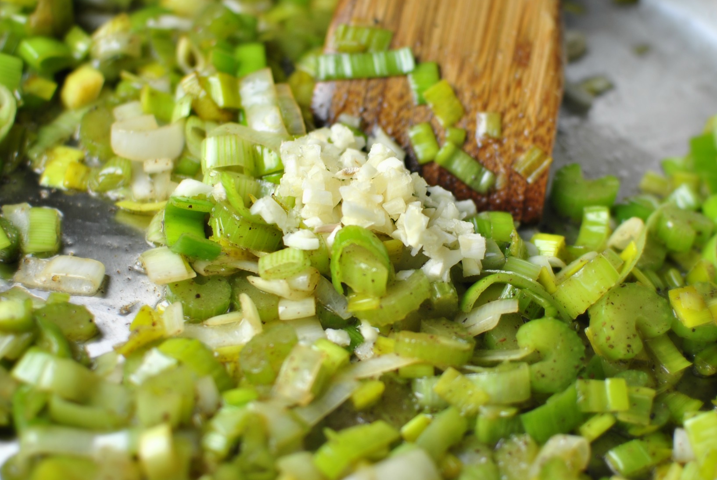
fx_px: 1389
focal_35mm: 70
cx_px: 370
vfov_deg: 19.6
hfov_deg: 28.9
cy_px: 189
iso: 100
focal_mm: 35
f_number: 2.5
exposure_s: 1/60
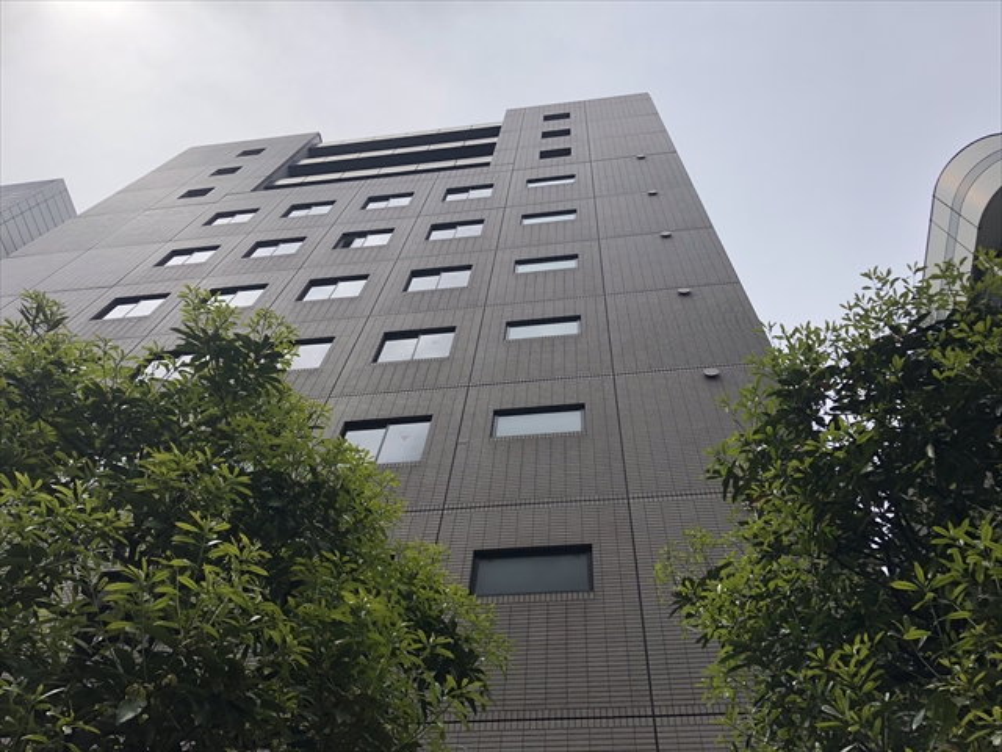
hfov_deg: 63.4
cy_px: 376
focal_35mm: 28
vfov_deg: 49.7
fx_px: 810
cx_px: 501
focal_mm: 3.99
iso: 20
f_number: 1.8
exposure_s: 1/2404
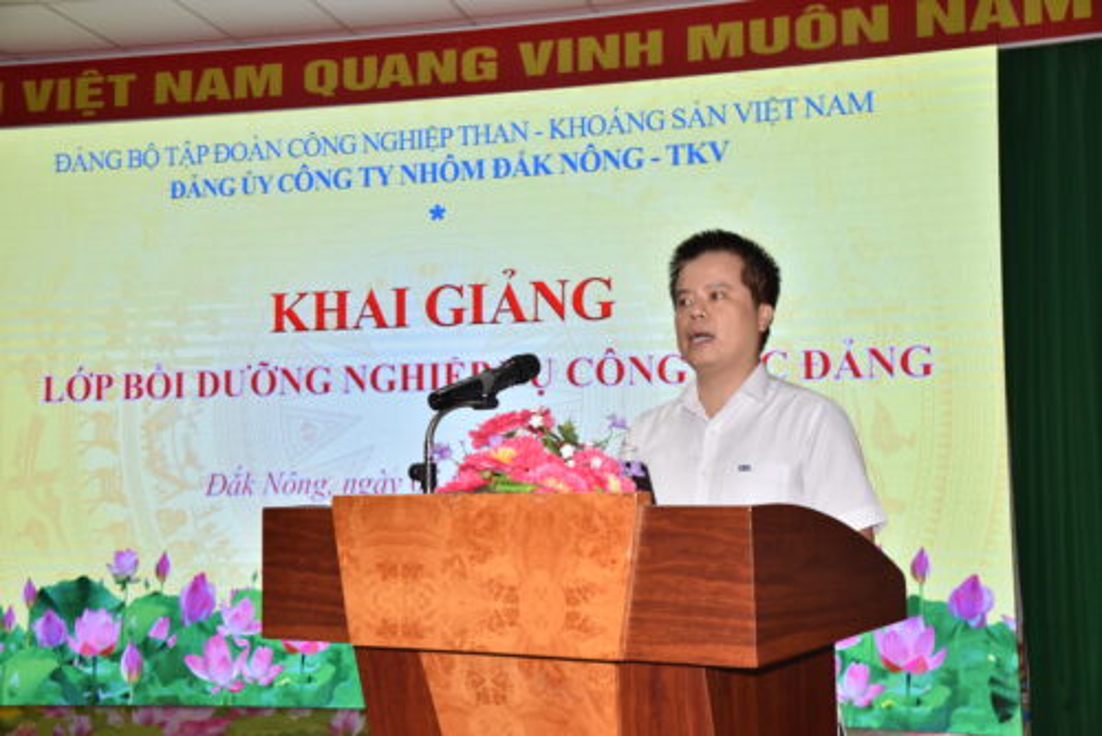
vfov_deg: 29.3
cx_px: 551
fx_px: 1409
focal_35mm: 46
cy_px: 368
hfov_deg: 42.7
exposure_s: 1/200
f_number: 8
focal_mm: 46
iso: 1000
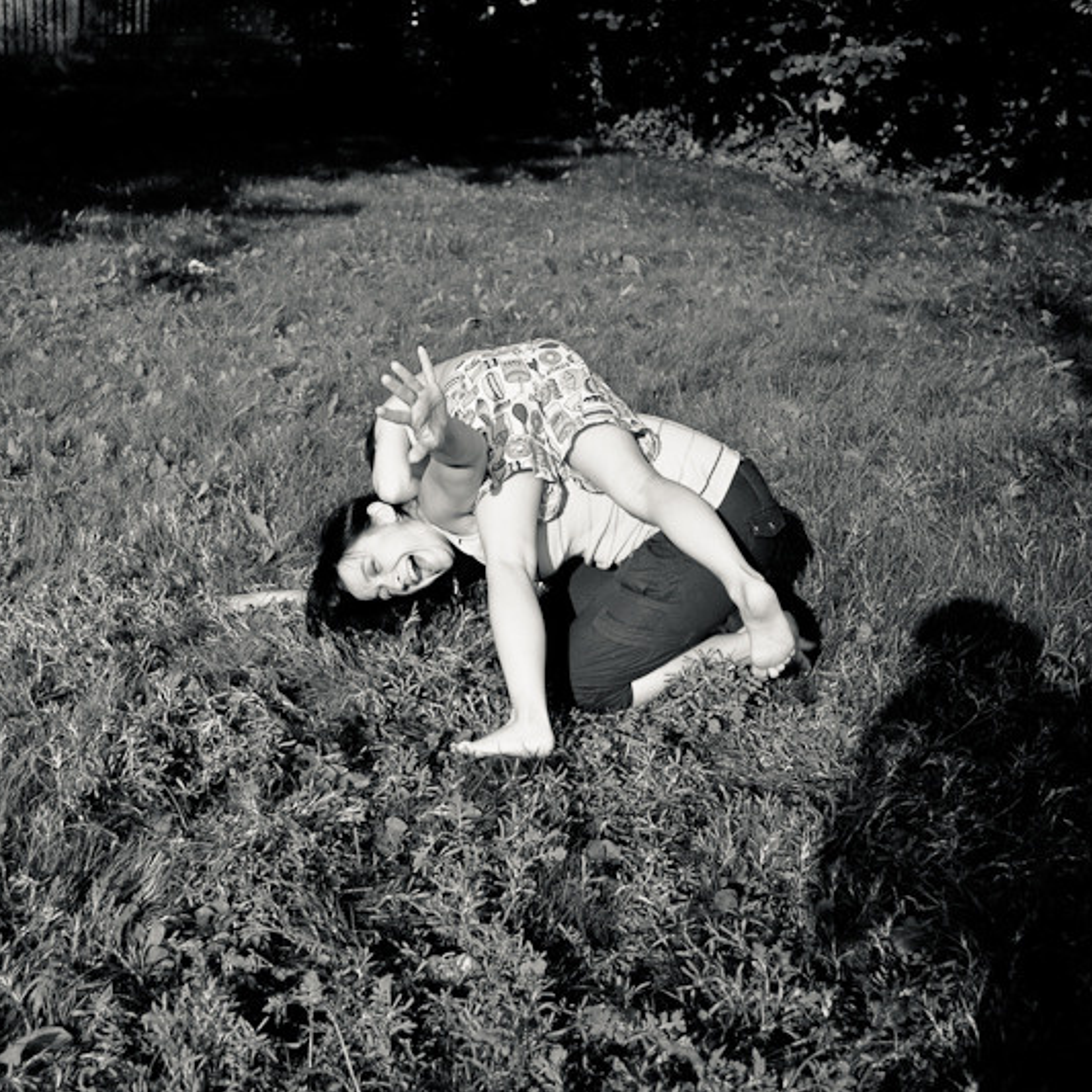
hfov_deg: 36.3
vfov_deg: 36.8
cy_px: 545
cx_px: 336
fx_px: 1642
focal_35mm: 46
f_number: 2.8
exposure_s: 1/2000
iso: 100
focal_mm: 24
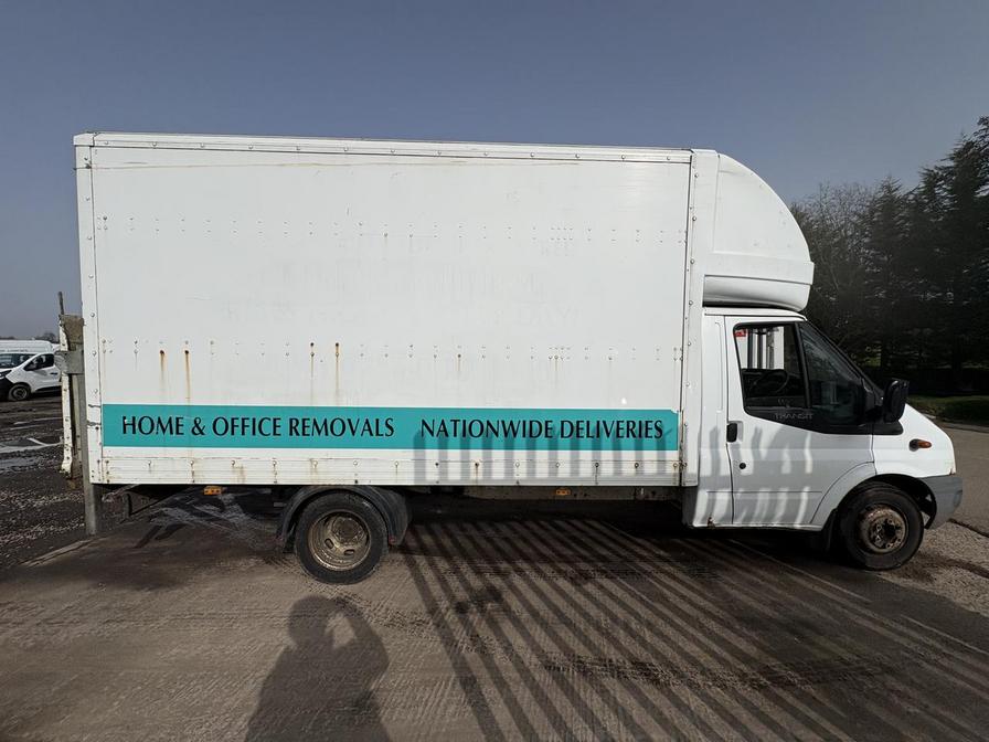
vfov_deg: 85.7
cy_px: 371
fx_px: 400
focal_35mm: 14
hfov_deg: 102.1
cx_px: 494
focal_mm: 2.22
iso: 50
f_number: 2.2
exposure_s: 1/6135
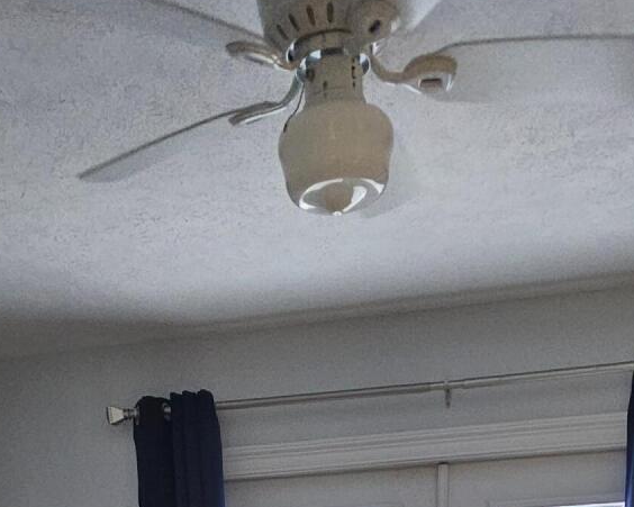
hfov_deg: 41.1
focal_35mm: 45
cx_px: 288
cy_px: 1054
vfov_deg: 18.4
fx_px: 844
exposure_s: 1/60
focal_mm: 2.2
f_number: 2.2
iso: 200
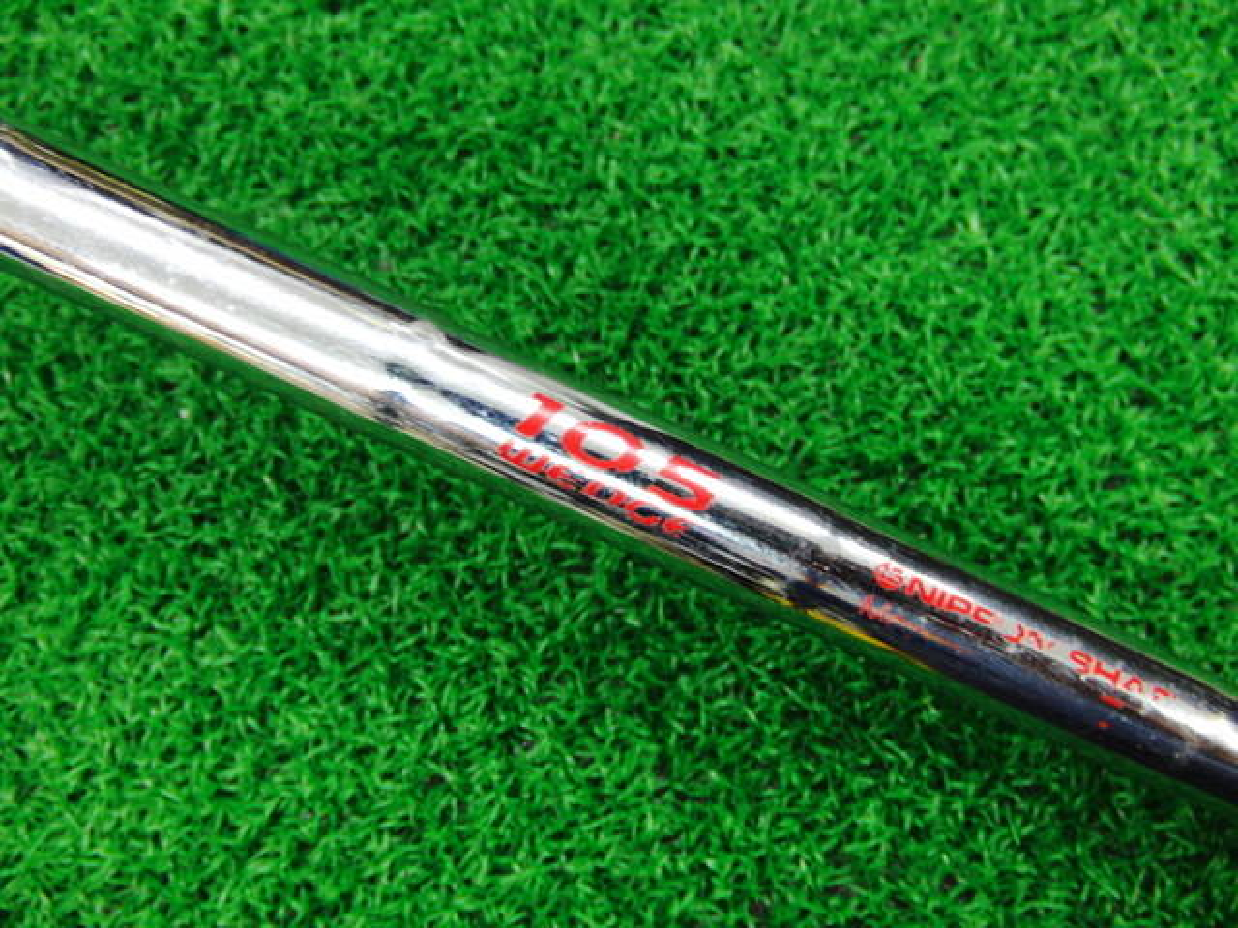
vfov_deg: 38.7
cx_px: 619
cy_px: 464
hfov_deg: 50.1
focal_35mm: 37
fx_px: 1323
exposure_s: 1/30
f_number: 3.6
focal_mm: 6.42
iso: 400
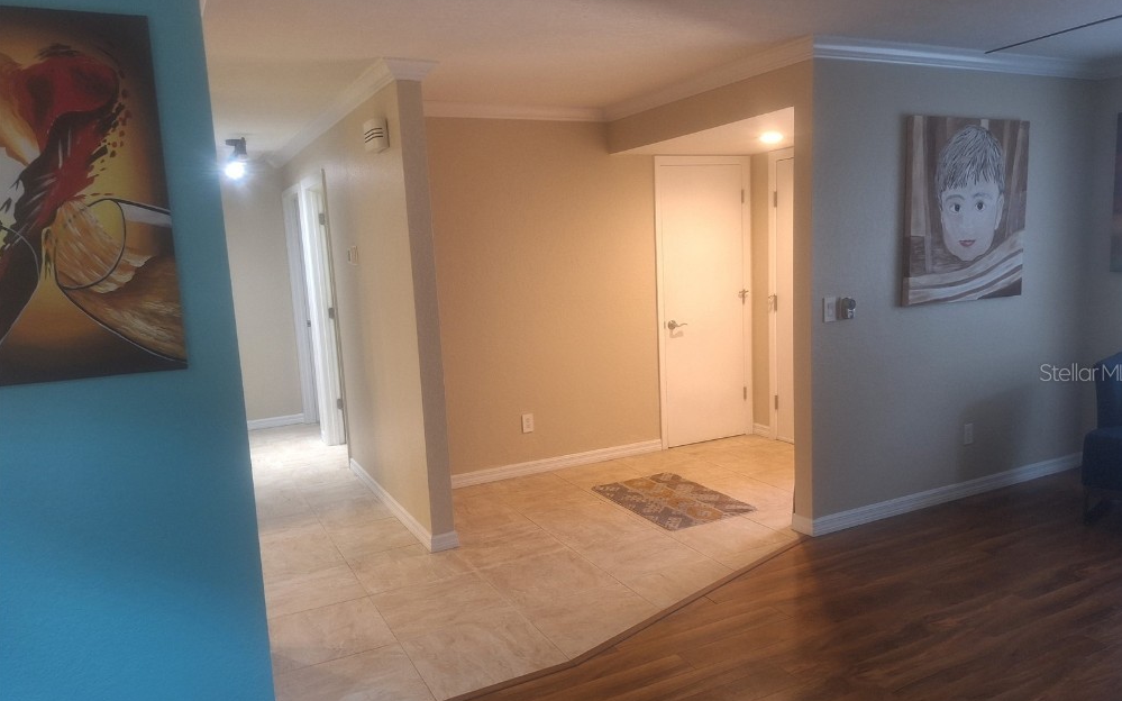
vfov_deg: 49.2
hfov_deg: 72.6
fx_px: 764
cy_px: 372
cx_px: 571
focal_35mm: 25
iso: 200
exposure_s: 1/40
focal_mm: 5.54
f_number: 1.8
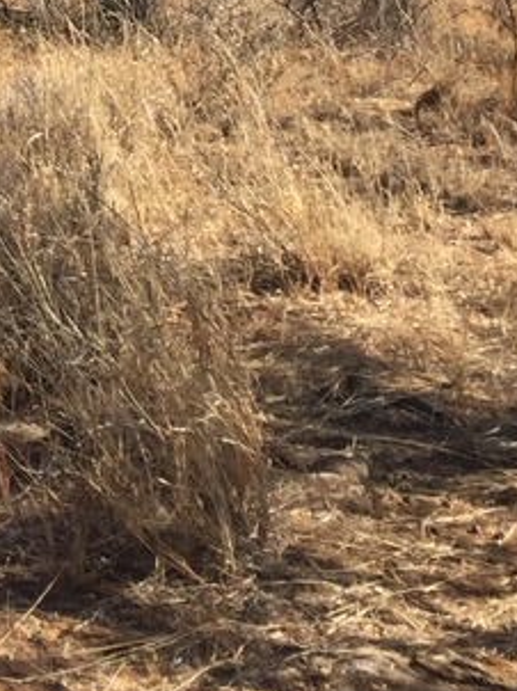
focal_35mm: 123
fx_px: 2453
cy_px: -341
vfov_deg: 14.9
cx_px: -375
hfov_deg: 11.3
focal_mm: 4.15
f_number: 2.2
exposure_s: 1/989
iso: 32
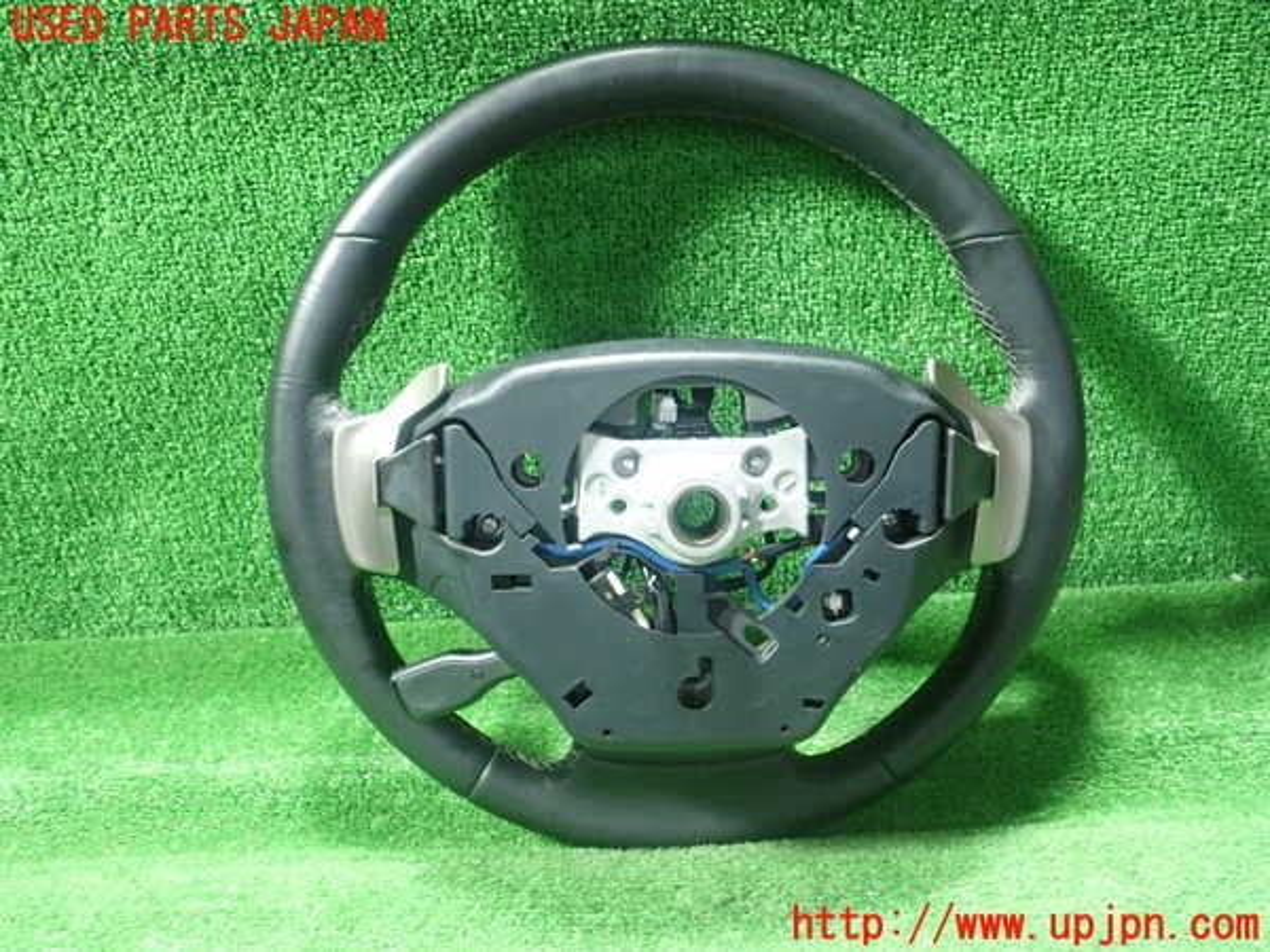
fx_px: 1101
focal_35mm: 30
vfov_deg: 46.8
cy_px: 476
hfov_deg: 60.0
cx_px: 635
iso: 800
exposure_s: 1/50
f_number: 2.3
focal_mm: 5.5
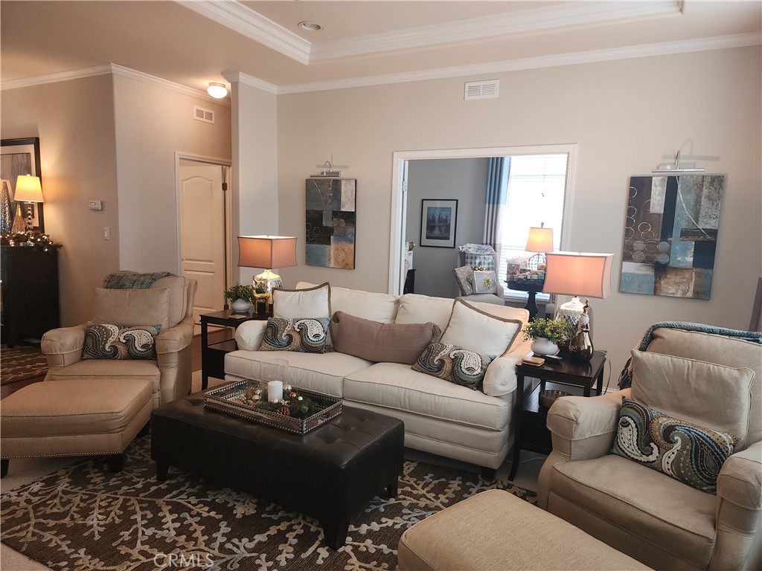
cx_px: 381
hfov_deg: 73.9
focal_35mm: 23
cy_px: 286
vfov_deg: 58.9
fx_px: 506
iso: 100
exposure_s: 1/60
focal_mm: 6.4
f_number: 1.8
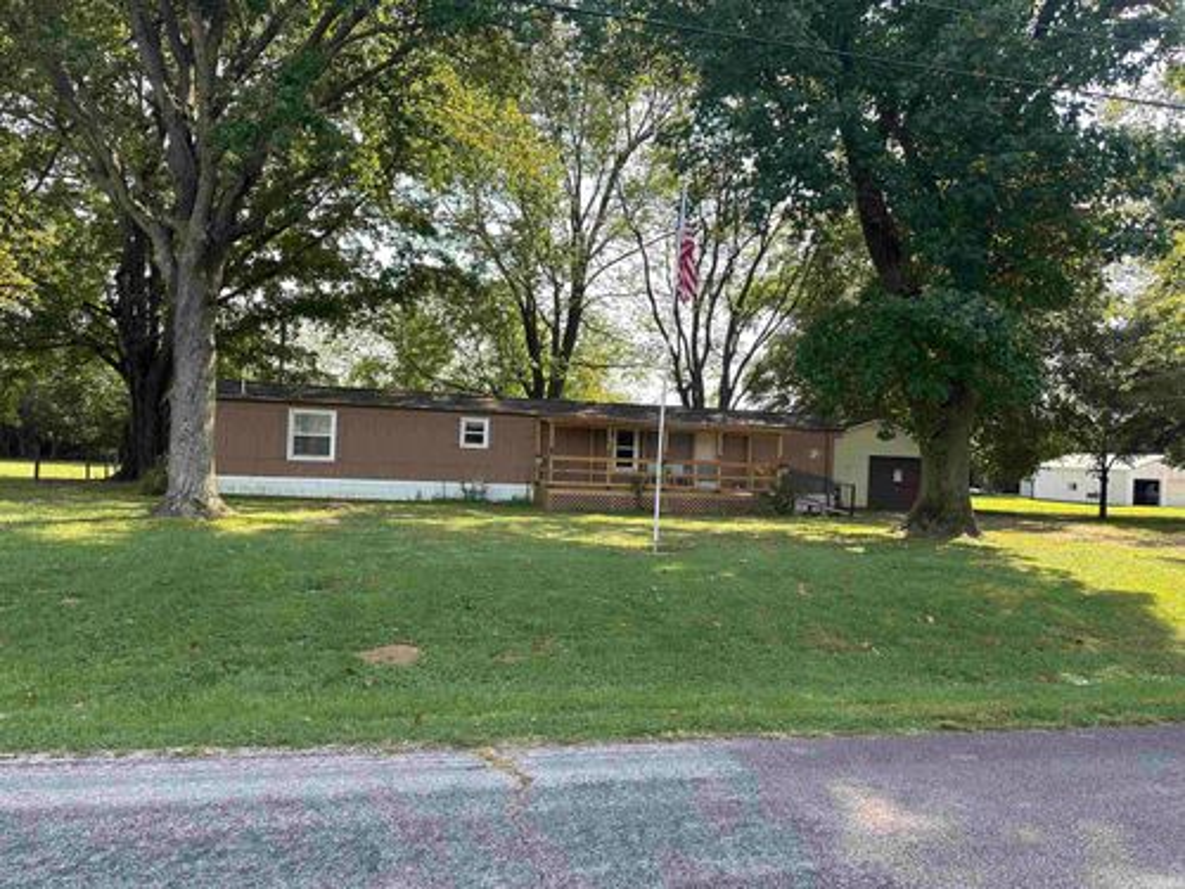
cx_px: 592
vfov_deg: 56.8
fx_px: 822
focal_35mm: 24
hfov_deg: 71.6
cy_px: 444
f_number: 1.78
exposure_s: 1/734
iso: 80
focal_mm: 6.86
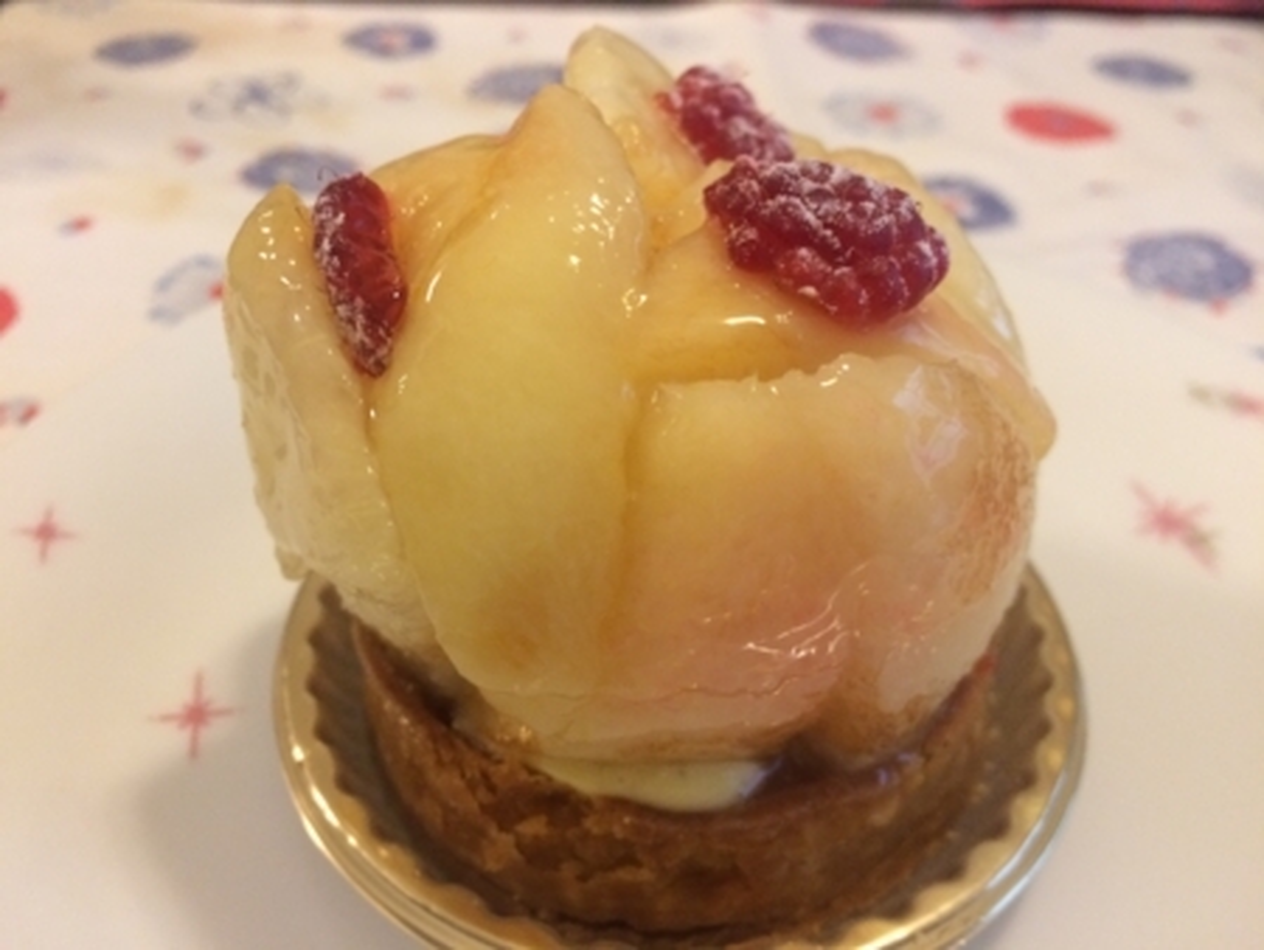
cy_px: 475
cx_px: 632
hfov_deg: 61.6
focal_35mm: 29
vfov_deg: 48.3
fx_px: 1059
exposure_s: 1/33
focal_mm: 4.15
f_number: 2.2
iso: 250
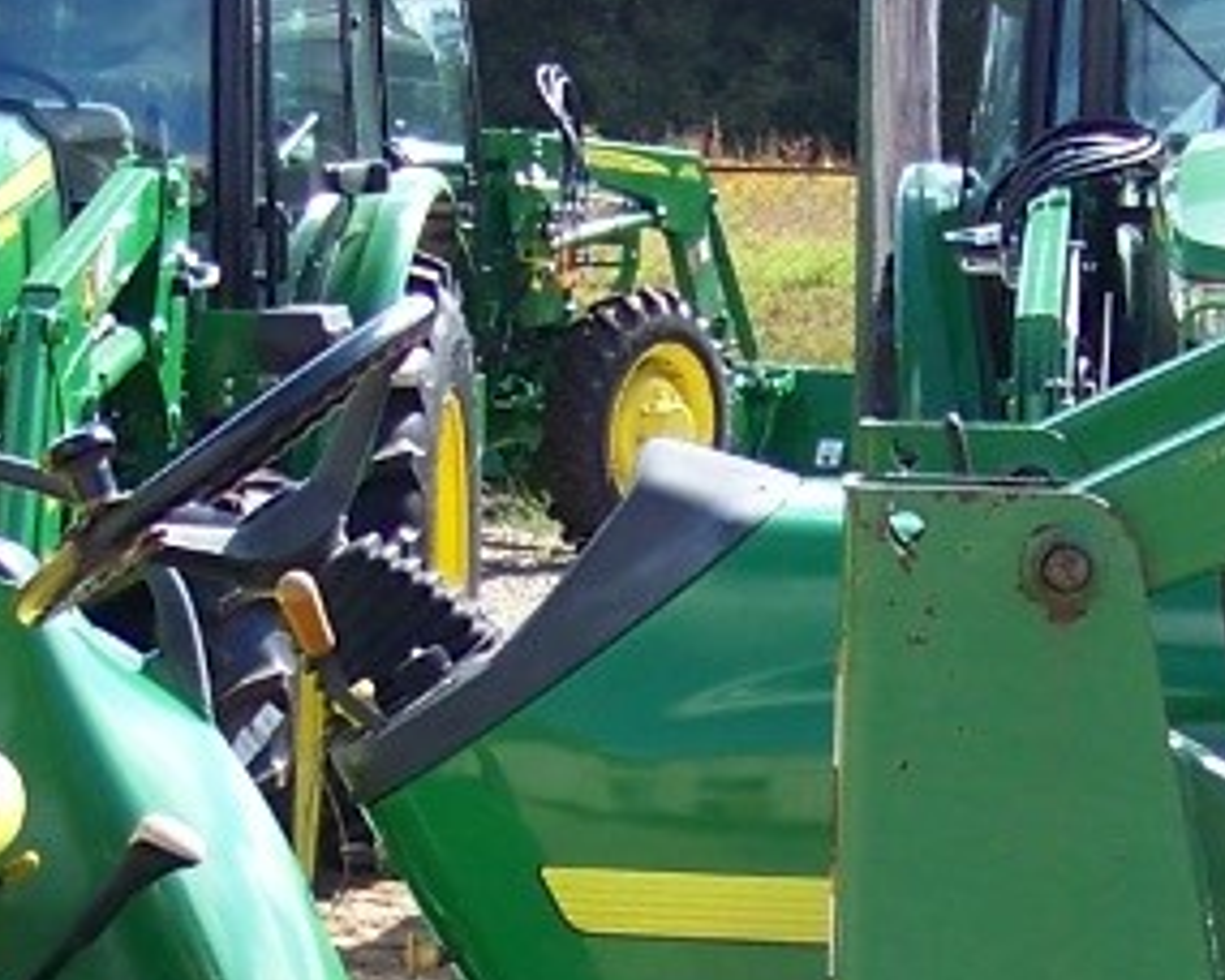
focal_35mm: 158
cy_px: 1001
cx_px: 714
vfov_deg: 9.7
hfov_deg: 12.2
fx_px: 5728
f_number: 2.8
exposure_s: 1/320
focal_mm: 5.85
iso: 64
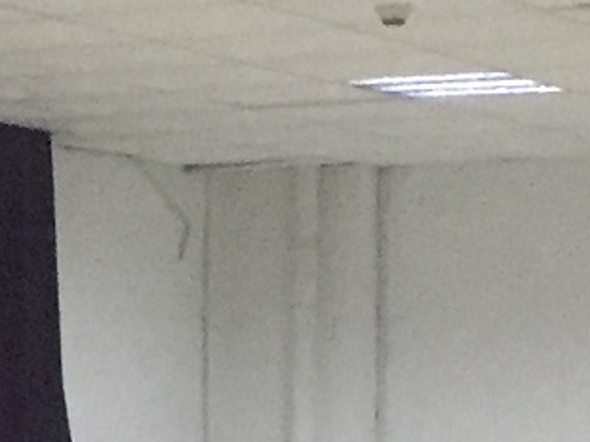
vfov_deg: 7.0
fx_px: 3508
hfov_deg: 9.5
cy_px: 774
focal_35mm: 206
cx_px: -137
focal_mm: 4.15
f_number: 2.2
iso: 250
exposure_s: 1/15
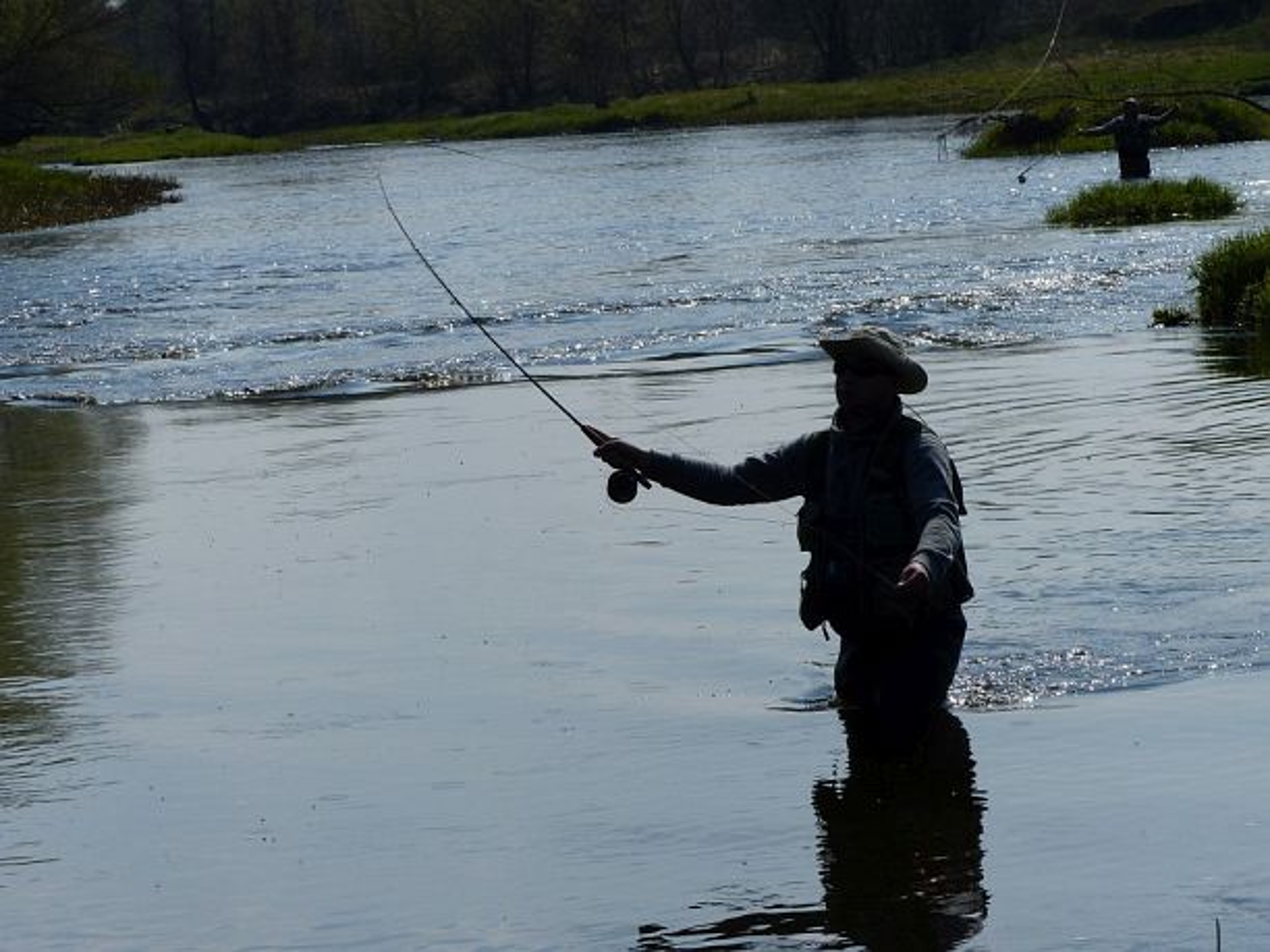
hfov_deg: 12.7
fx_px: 5687
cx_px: 635
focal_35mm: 155
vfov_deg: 9.6
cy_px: 476
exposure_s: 1/1600
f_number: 5.6
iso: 100
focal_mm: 27.8
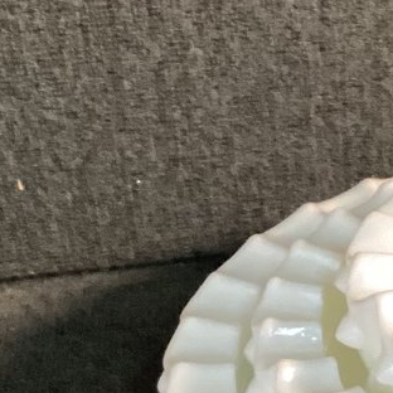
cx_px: 445
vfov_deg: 13.0
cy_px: 347
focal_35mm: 133
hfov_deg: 12.9
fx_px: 1708
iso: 200
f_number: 2.4
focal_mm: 3.3
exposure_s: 1/60
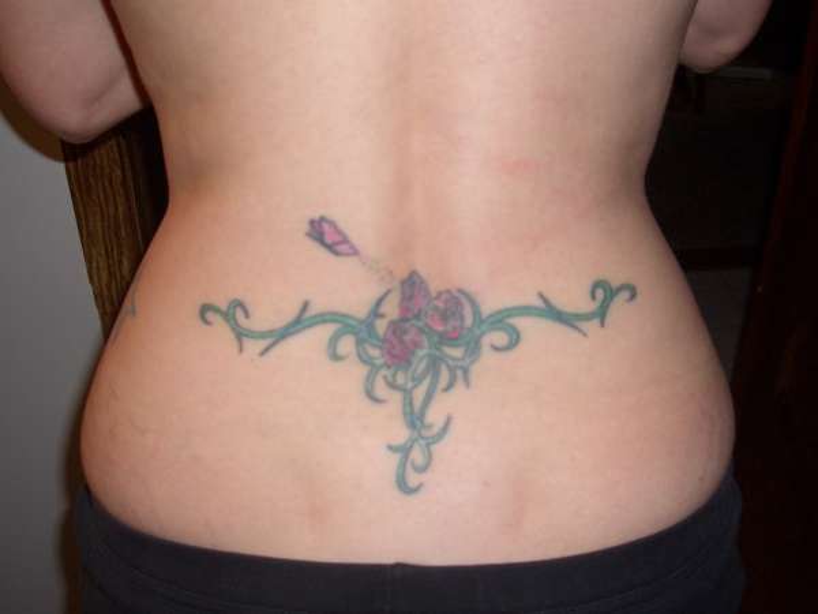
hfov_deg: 45.8
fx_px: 969
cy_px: 307
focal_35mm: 41
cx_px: 409
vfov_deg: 35.1
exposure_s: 1/60
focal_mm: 6.8
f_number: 2.8
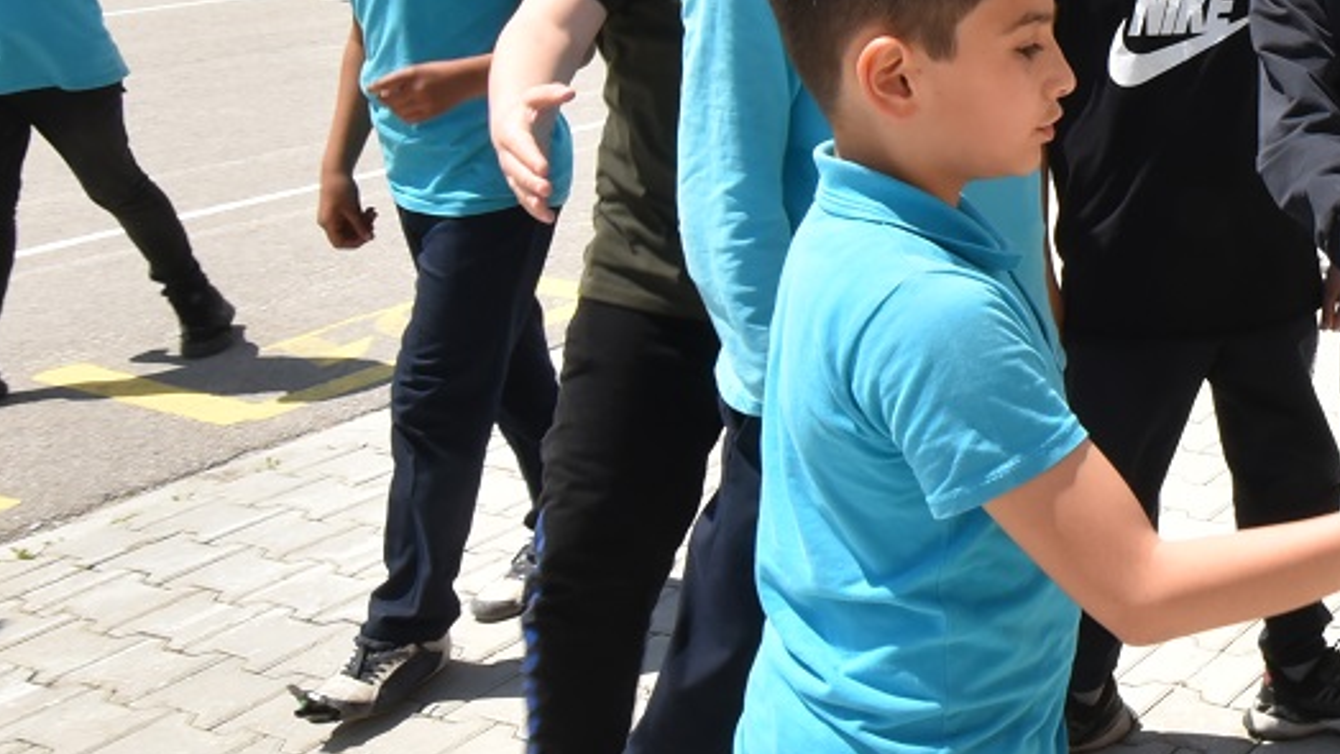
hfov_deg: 34.3
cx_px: 1611
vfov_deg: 24.7
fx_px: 1706
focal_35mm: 48
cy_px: 208
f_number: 22
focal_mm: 16
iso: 1000
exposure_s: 1/200
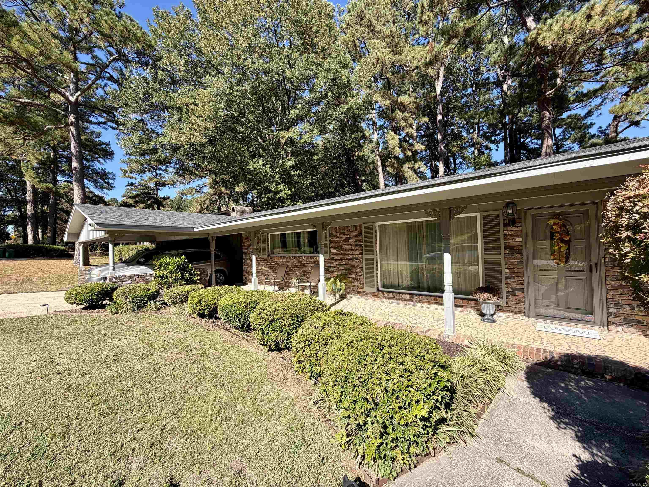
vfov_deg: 85.7
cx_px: 324
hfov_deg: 102.1
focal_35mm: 14
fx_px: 262
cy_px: 244
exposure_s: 1/631
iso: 40
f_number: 2.2
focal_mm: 2.22
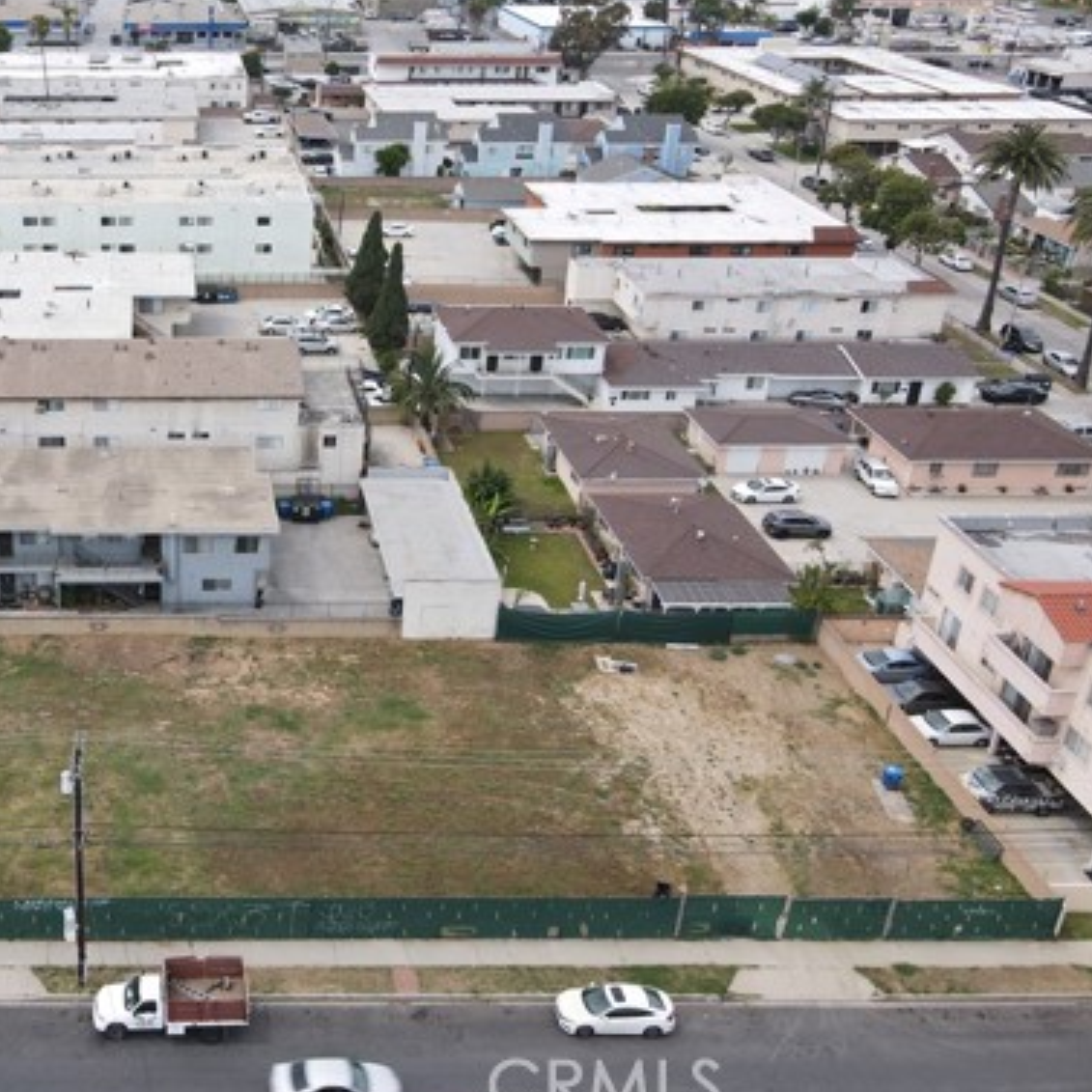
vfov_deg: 45.8
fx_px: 1285
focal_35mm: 36
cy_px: 432
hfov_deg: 43.2
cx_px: 171
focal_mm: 4.5
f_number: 2.8
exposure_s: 1/30
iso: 100
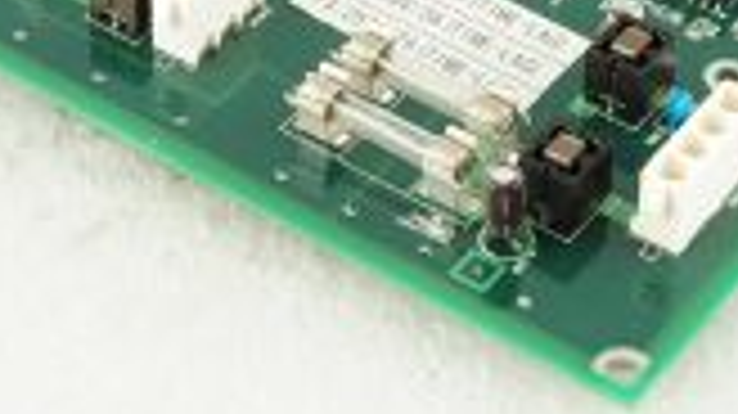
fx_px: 3364
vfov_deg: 6.9
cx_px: 464
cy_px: -286
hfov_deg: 12.5
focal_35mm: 172
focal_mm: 45
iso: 1600
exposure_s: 1/125
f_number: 9
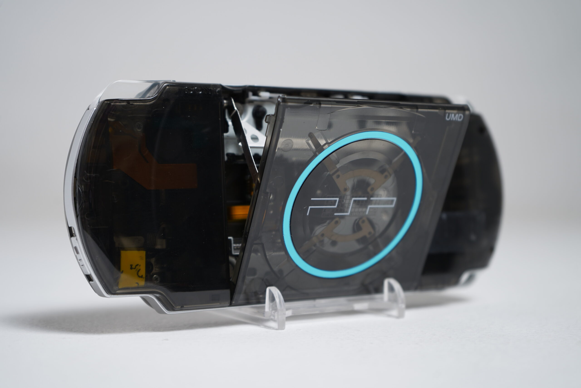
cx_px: 290
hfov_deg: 35.1
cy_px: 194
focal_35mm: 57
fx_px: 920
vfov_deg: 23.8
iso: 100
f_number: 5.6
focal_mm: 57
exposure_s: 1/8
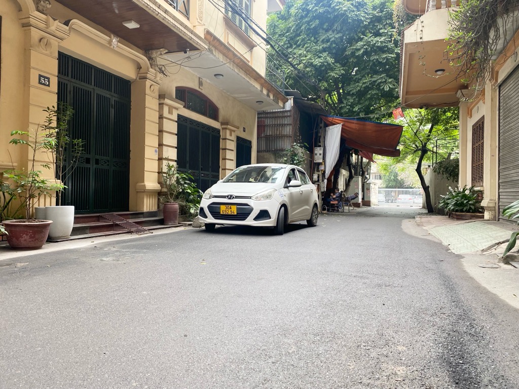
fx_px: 390
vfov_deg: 53.1
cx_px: 260
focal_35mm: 26
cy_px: 194
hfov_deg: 67.3
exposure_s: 1/121
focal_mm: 4.25
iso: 80
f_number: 1.8
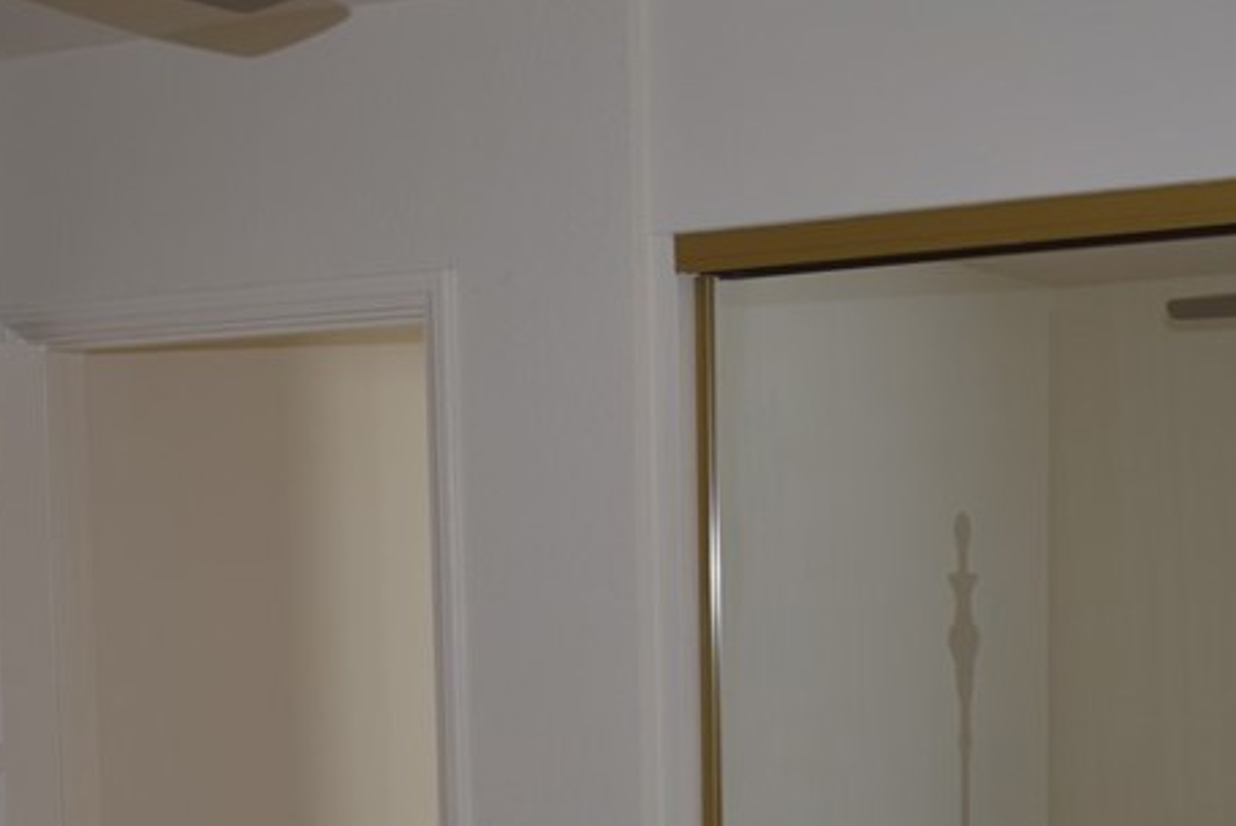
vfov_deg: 16.5
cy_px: 836
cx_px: 701
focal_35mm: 81
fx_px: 2783
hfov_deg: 25.0
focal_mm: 24
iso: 250
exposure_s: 1/30
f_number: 4
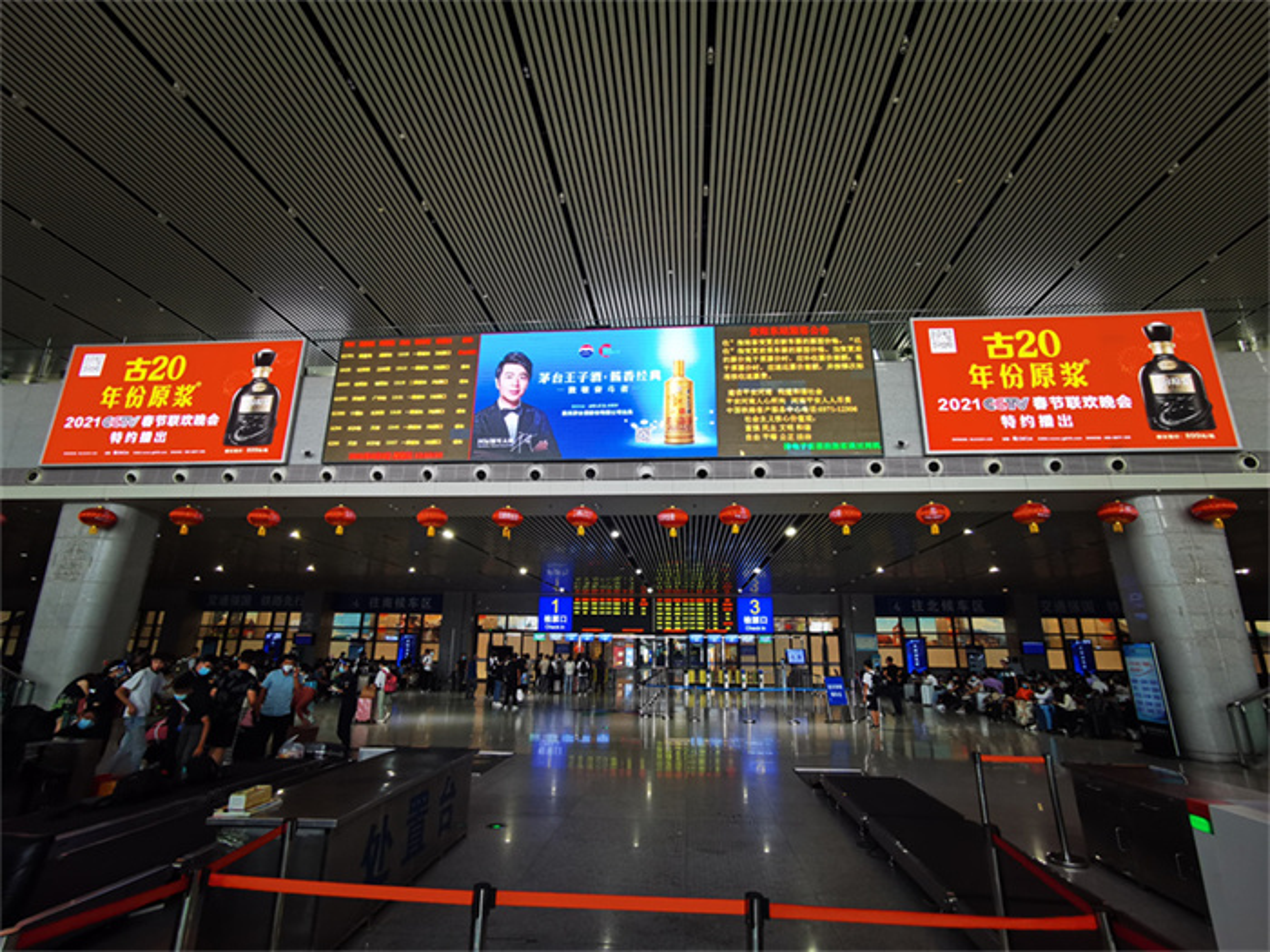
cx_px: 635
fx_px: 624
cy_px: 476
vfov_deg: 74.7
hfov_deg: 91.0
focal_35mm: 17
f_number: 2.2
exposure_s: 1/100
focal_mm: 2.26
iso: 125
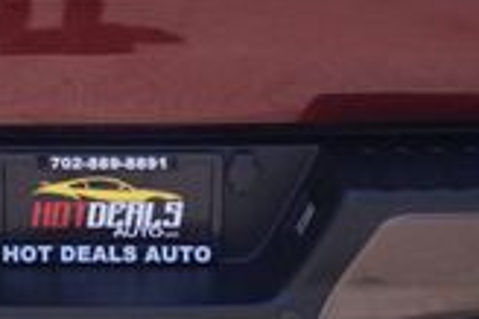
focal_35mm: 117
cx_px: 61
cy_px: -135
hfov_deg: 17.3
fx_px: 1555
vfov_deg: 11.3
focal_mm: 20
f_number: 8
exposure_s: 1/100
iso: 100
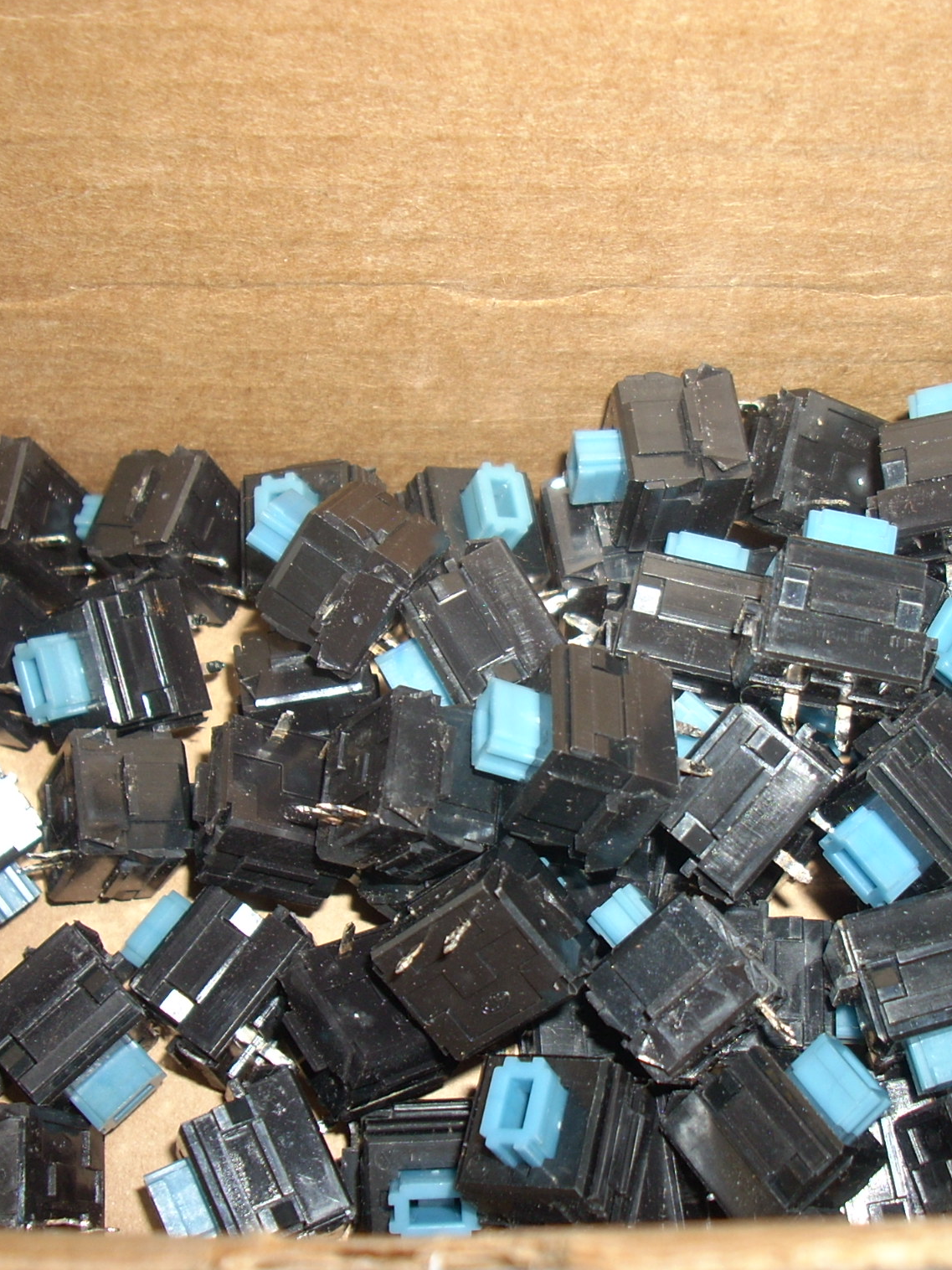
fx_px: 1833
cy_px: 633
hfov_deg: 29.1
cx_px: 534
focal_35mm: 50
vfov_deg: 38.2
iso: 64
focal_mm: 6.2
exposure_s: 1/60
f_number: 2.8
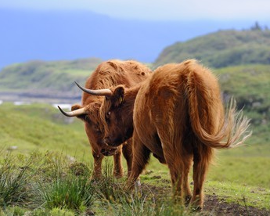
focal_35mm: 223
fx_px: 1782
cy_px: 109
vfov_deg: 6.9
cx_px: 135
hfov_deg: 8.7
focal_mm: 195
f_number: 5
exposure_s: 1/400
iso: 800
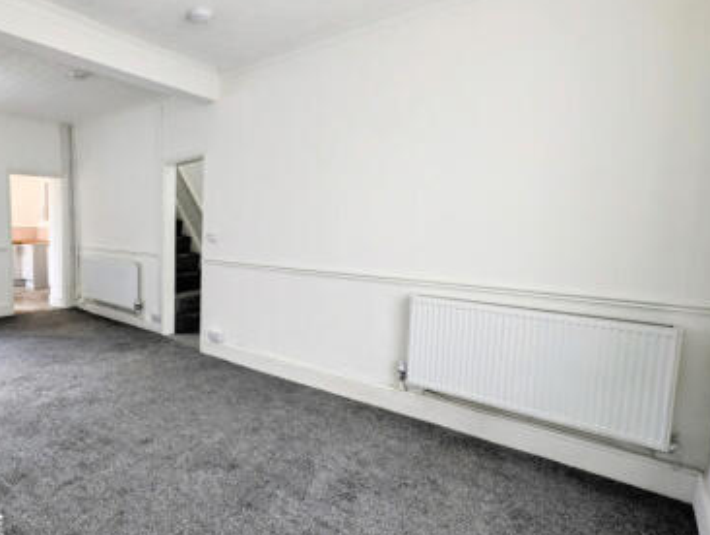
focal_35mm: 19
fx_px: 390
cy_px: 257
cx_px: 211
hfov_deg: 80.4
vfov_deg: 68.8
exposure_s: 1/98.2
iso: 40
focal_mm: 2.23
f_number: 1.95
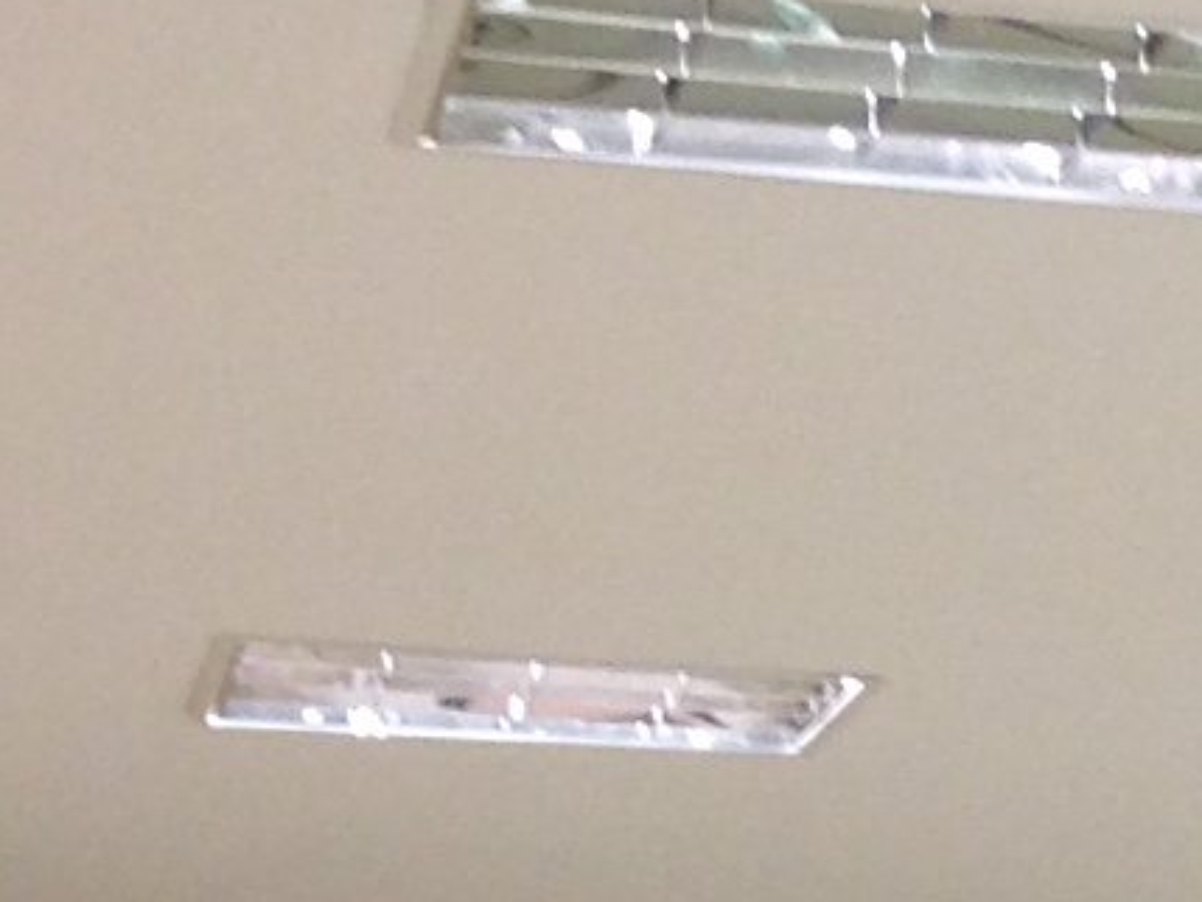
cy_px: 2272
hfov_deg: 7.5
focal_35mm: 251
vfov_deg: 5.7
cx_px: 2463
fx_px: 8718
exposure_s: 1/20
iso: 64
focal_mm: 4.12
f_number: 2.4
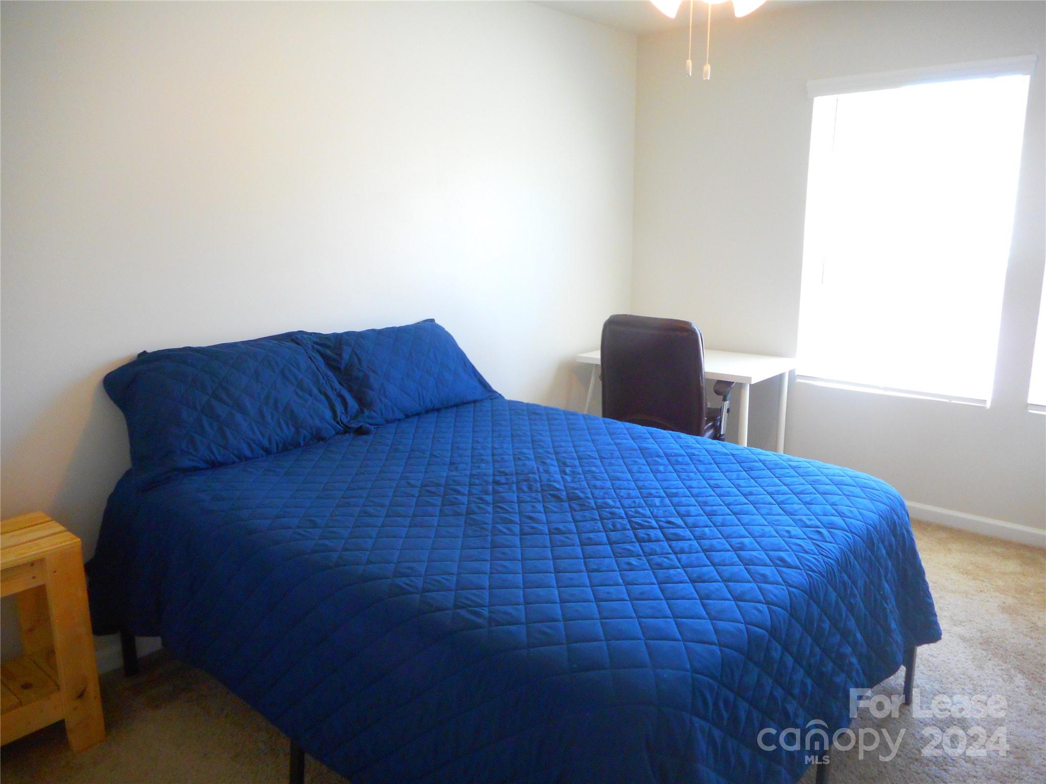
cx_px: 523
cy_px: 392
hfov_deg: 69.4
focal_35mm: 25
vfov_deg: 54.9
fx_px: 755
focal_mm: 4.5
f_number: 3.7
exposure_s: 1/30
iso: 280
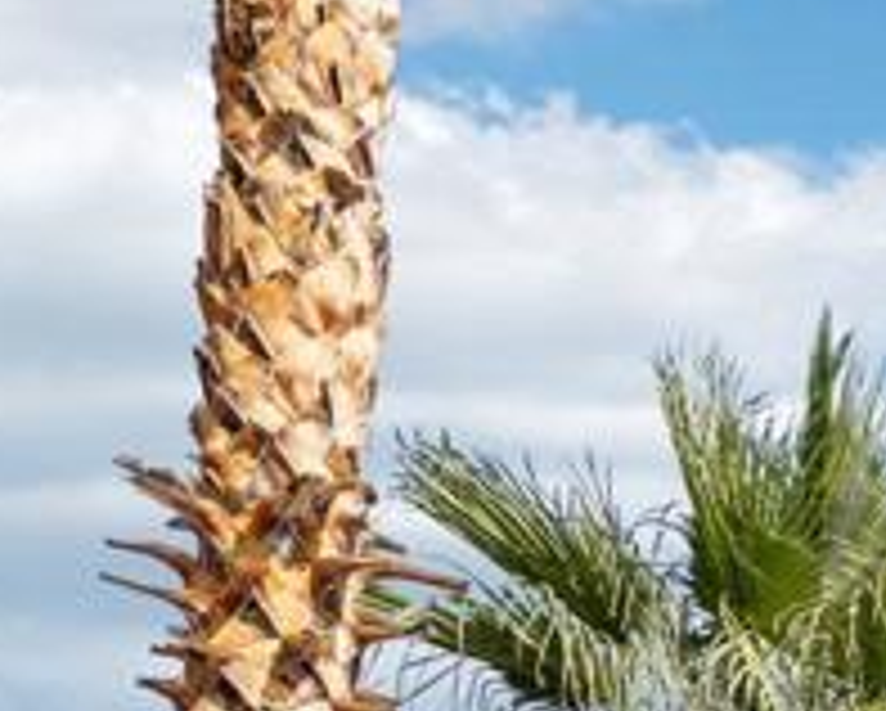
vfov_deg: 15.4
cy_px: 1458
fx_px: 2047
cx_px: 1839
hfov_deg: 17.0
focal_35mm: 78
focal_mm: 16
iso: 100
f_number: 8
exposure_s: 1/320
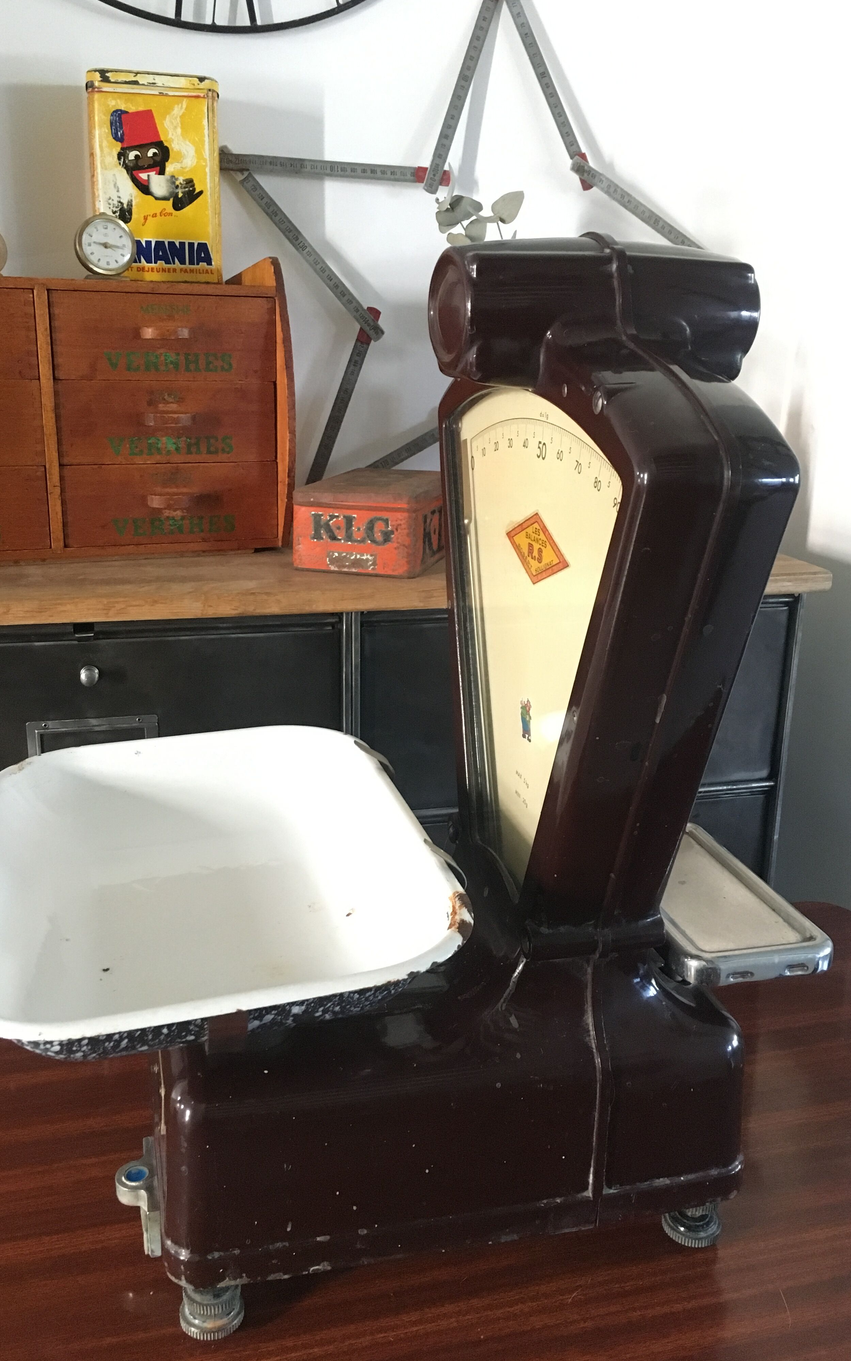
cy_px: 678
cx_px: 411
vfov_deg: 61.2
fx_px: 1150
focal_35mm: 31
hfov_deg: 40.6
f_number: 2.2
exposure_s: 1/17
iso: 250
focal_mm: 4.15
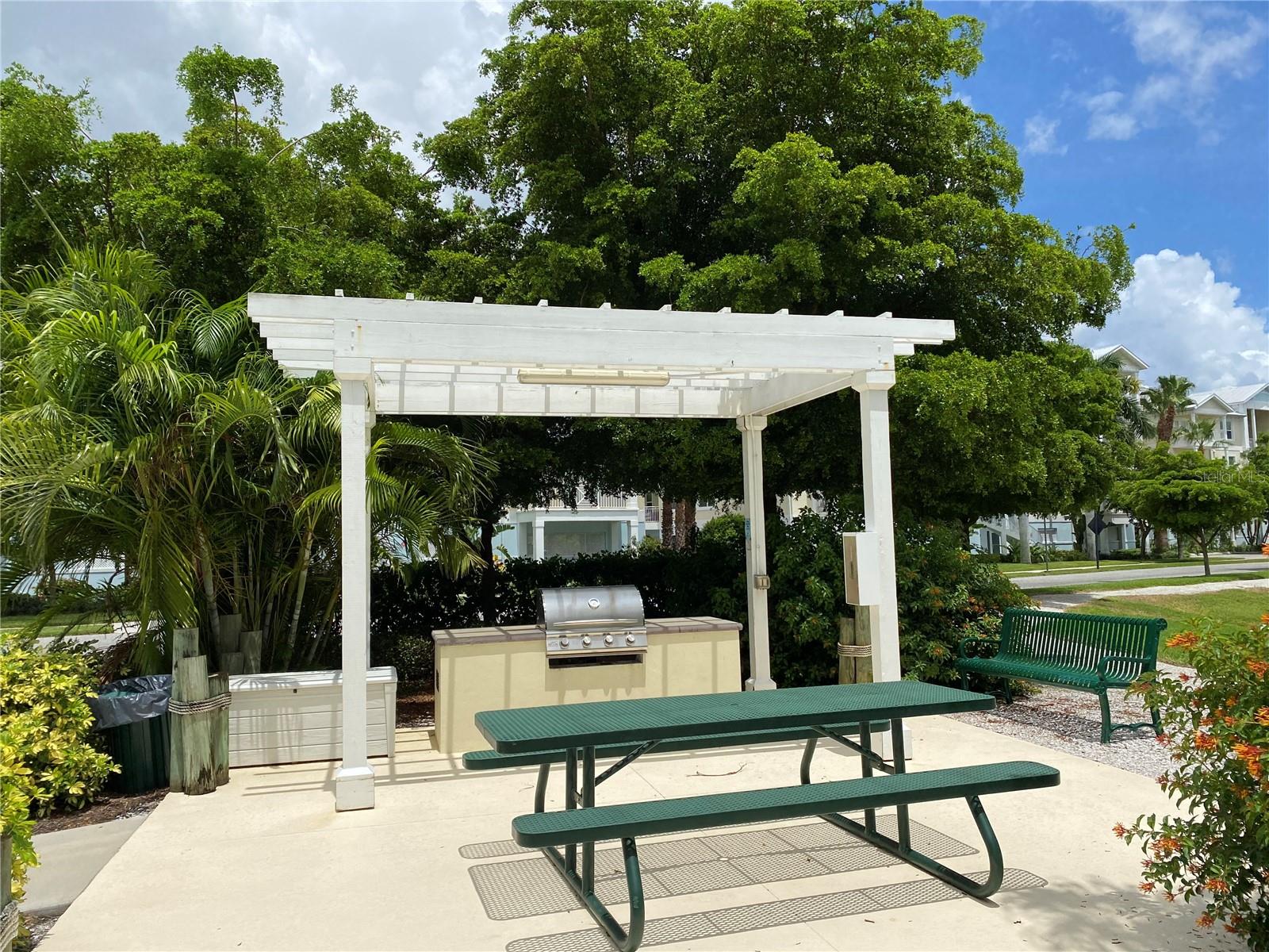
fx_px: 953
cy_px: 476
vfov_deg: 53.1
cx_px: 634
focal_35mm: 26
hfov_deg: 67.3
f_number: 1.8
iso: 32
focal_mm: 4.25
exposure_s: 1/5495
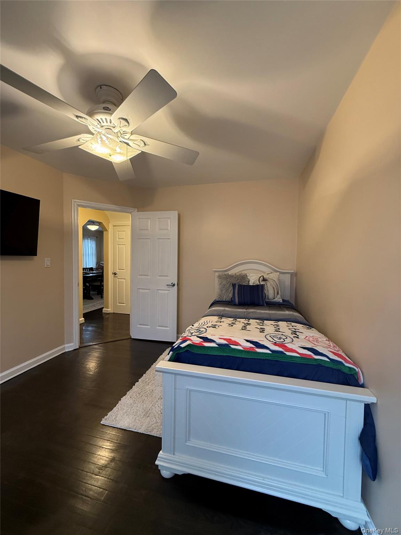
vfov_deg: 102.1
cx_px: 200
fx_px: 216
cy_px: 268
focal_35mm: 14
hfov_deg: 85.7
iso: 250
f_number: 2.2
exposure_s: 1/60
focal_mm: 2.22
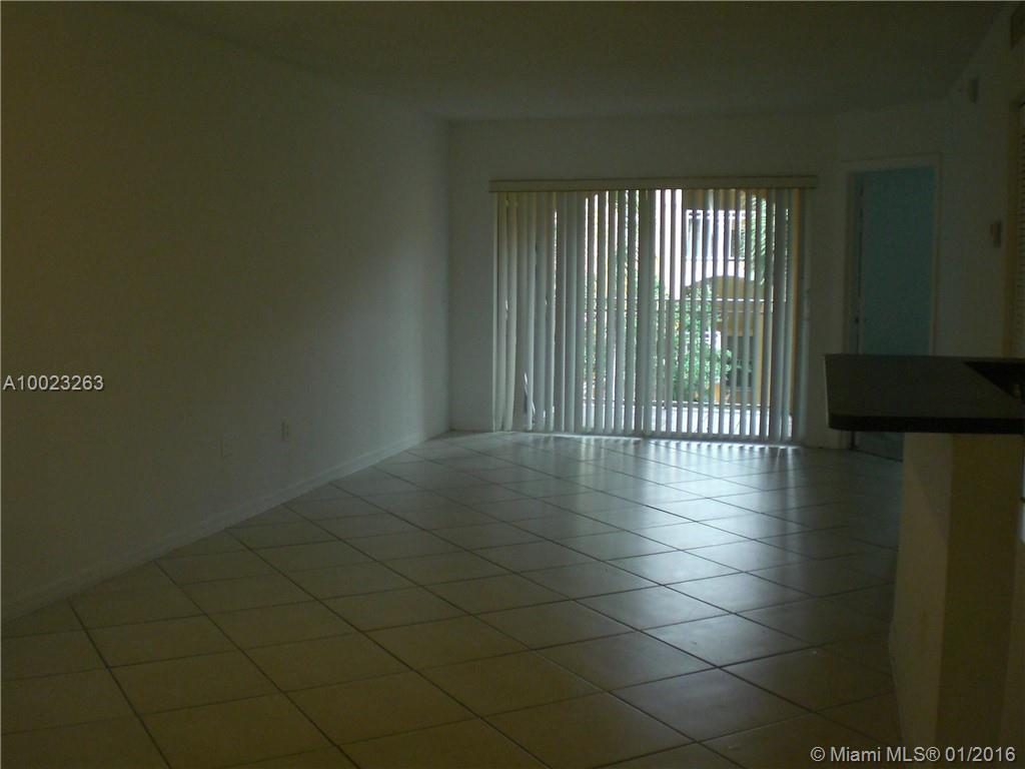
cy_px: 384
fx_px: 1125
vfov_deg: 37.7
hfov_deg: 49.0
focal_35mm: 38
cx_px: 512
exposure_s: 1/100
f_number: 3.1
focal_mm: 6.3
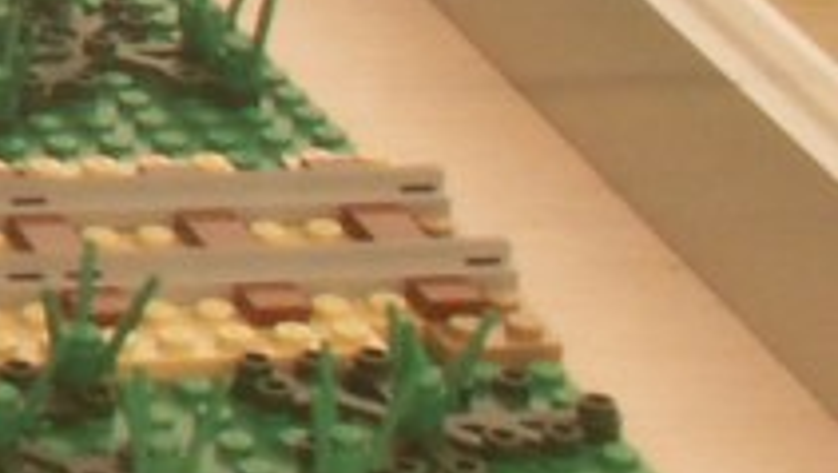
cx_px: -1871
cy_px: -781
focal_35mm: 247
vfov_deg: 4.8
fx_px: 5492
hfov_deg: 7.4
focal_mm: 5.86
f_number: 8
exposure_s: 1/8
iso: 50
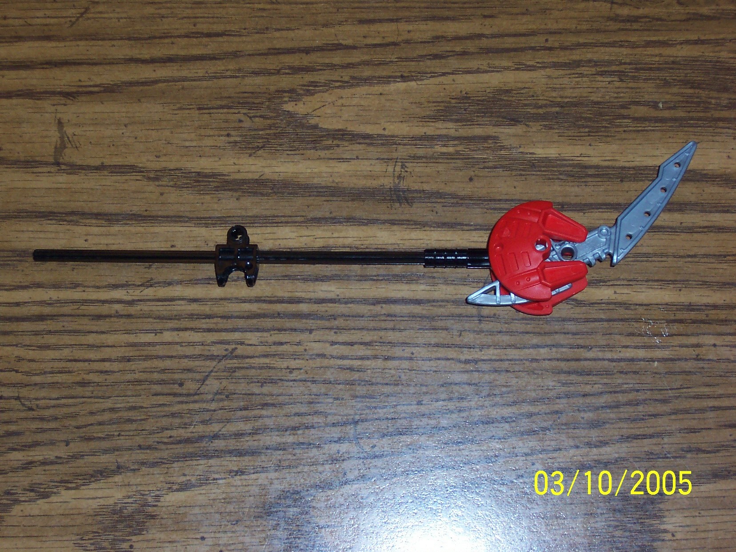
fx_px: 2424
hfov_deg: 17.3
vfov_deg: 13.0
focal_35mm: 114
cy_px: 276
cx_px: 368
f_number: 4.8
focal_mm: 17.6
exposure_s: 1/90
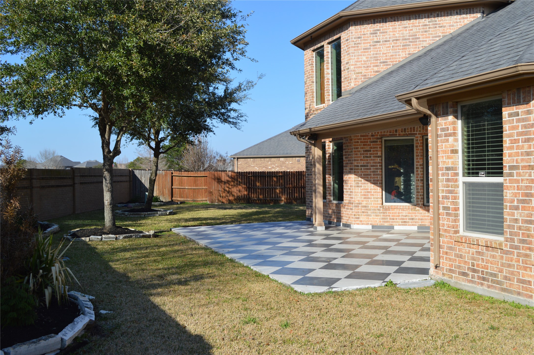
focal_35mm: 36
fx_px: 534
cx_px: 267
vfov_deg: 36.8
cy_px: 178
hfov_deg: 53.2
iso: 100
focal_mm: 24
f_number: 8
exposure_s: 1/250
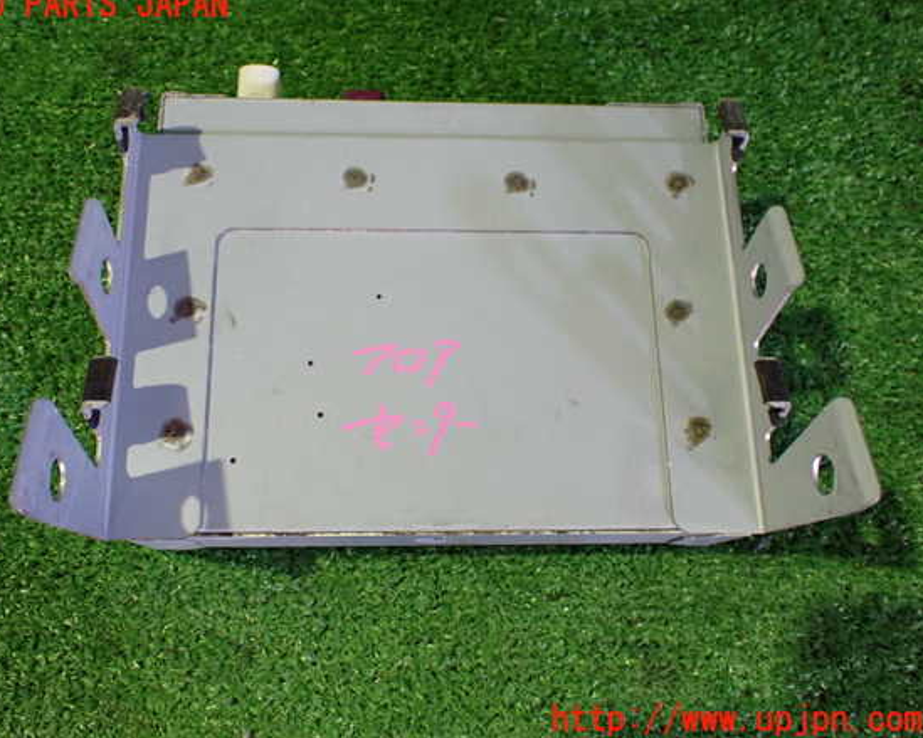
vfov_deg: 45.8
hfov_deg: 55.6
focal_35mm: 32
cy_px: 363
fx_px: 874
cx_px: 427
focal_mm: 5.4
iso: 800
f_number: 2.3
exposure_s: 1/40
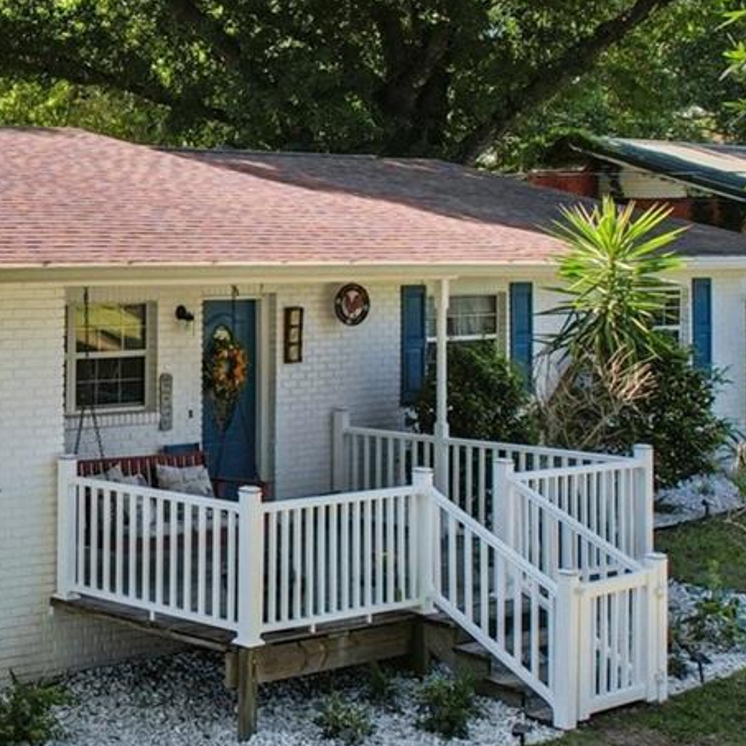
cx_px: -341
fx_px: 1609
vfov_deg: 25.9
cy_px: 240
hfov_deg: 22.1
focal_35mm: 66
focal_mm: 8.4
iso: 100
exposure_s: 1/640
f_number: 2.8
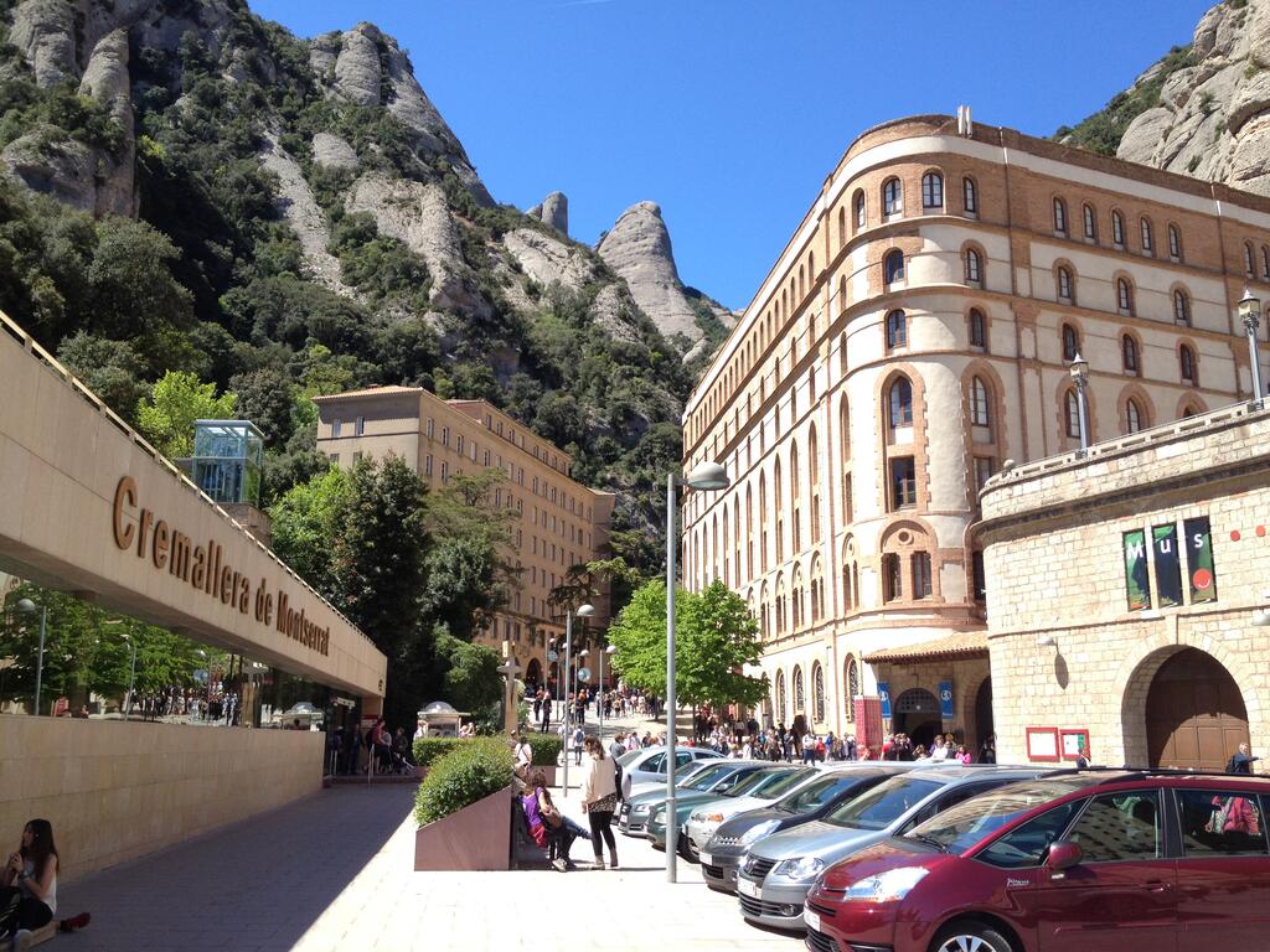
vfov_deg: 40.7
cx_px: 635
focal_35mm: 35
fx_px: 1284
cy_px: 476
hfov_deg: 52.6
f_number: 2.4
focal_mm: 4.28
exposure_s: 1/699
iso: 50
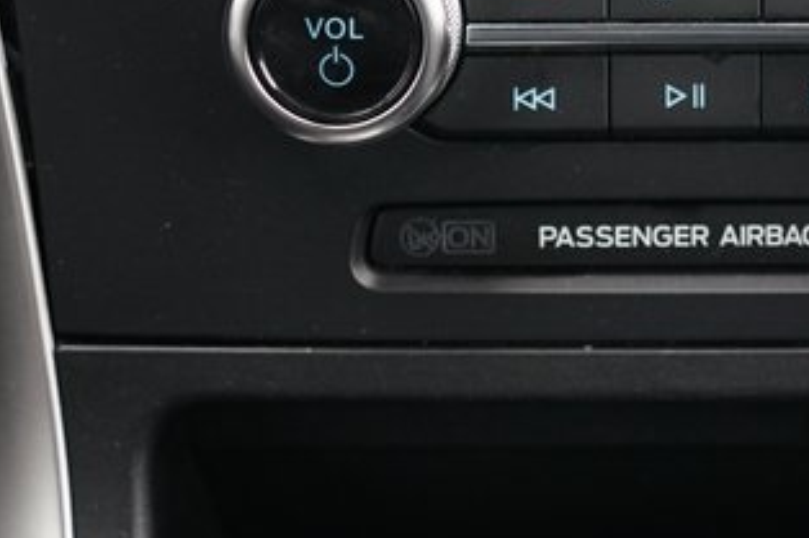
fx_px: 2291
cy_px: 86
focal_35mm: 102
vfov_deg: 13.3
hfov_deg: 19.8
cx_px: 634
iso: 1600
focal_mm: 50
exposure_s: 1/60
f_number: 4
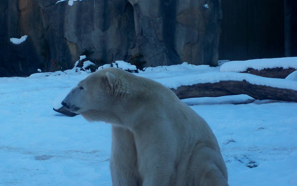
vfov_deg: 8.4
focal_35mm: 157
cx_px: 91
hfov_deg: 13.3
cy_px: 77
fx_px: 1271
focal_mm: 18.8
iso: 80
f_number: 5.7
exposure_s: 1/125
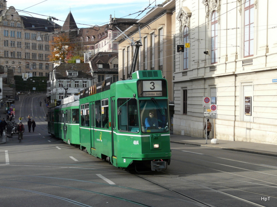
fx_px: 464
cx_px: 138
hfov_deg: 33.2
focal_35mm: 58
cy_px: 104
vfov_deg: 25.2
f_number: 5
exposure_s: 1/250
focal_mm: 9.5
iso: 100
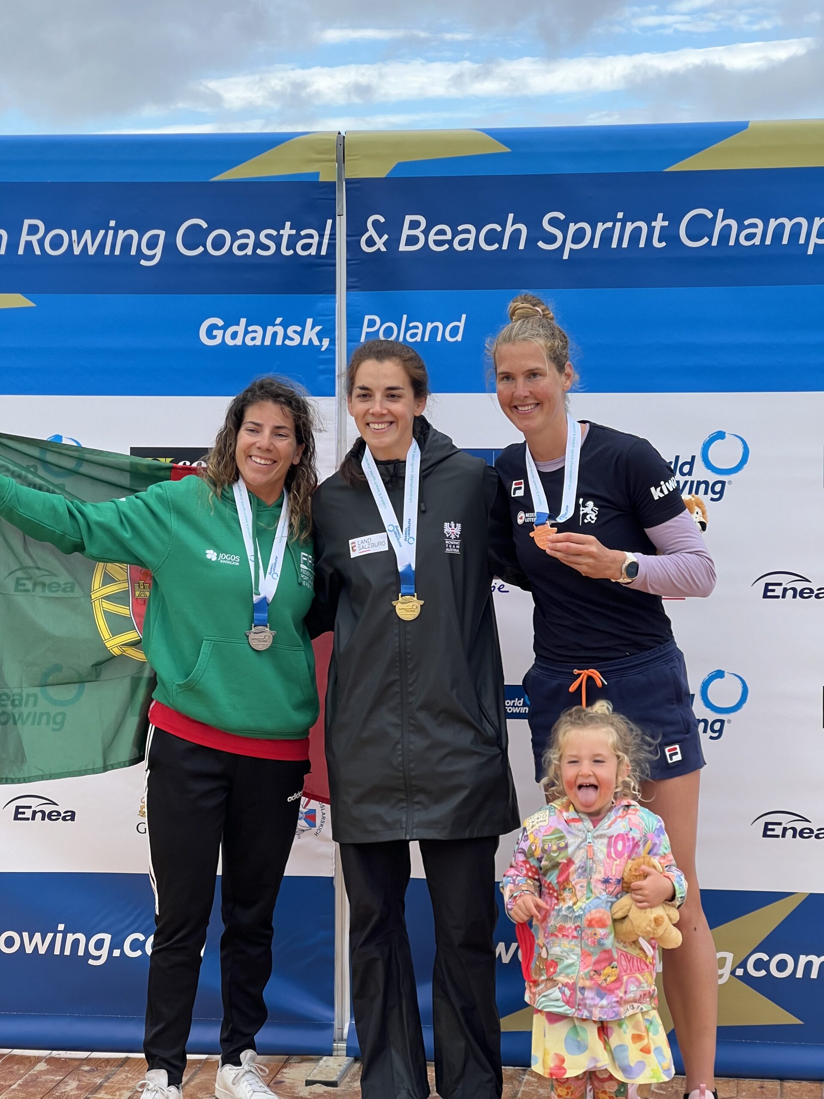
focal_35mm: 77
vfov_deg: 25.3
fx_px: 2444
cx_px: 412
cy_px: 550
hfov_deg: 19.1
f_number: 2.8
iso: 32
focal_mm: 9
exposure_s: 1/106
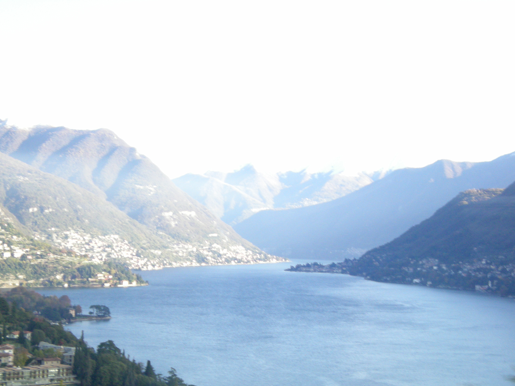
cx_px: 253
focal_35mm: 76
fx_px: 1131
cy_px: 197
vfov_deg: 19.4
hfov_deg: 25.7
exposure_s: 1/67.2
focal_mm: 12.3
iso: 200
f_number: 4.6
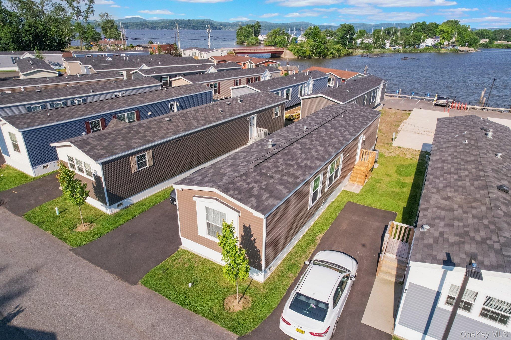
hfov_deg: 78.6
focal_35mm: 22
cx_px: 256
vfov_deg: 57.2
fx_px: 312
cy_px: 170
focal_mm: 8.38
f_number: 2.8
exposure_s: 1/2000
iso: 160
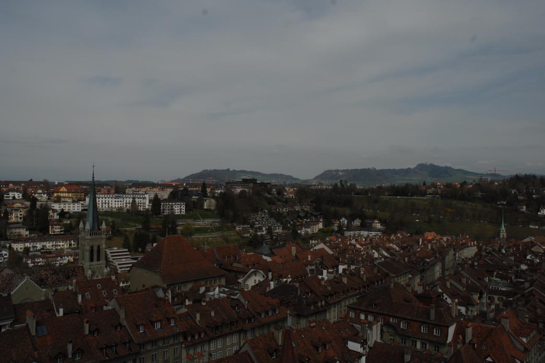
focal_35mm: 28
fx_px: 424
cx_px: 278
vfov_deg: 46.4
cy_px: 178
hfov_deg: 65.5
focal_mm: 18
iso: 100
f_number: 10
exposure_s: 1/400
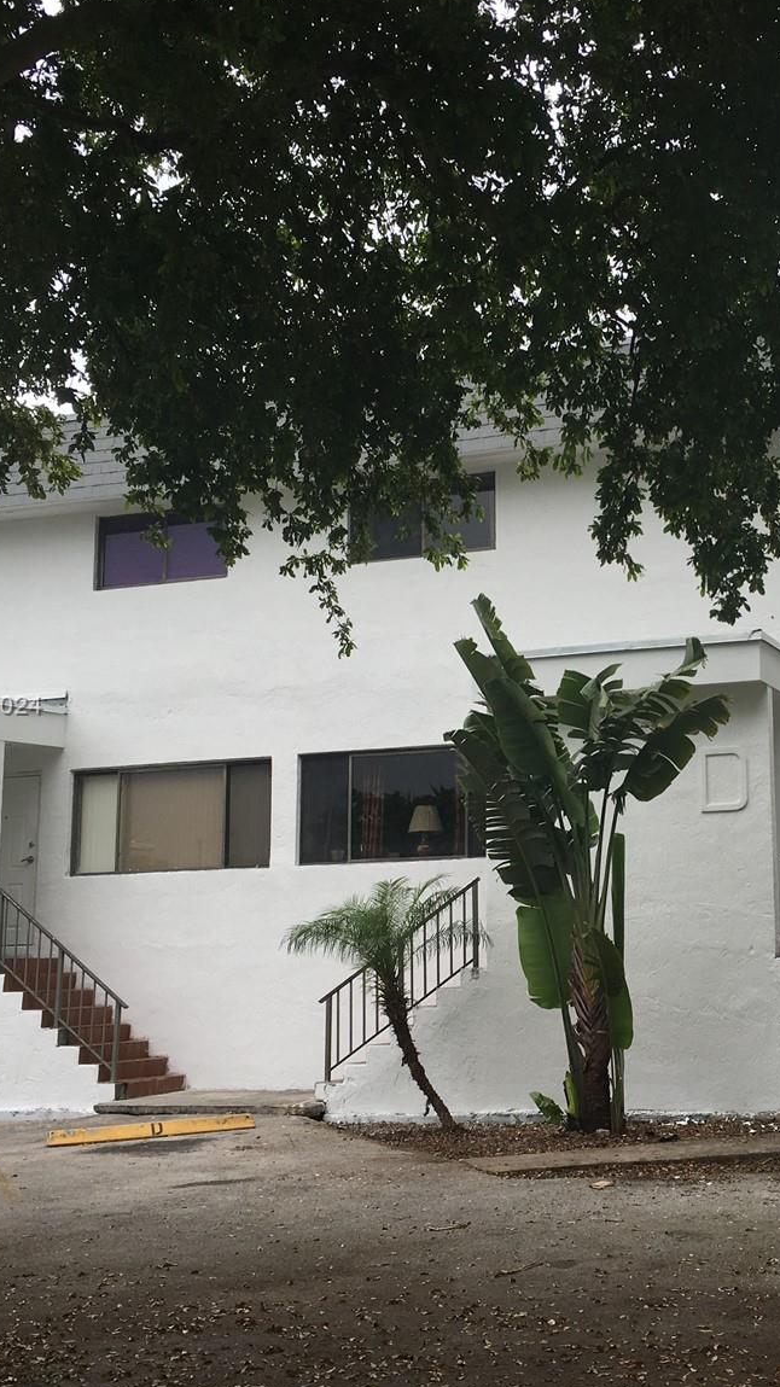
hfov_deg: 26.6
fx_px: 1618
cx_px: 622
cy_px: 707
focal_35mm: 44
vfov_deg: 46.4
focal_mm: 4.15
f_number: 2.2
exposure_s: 1/358
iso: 25
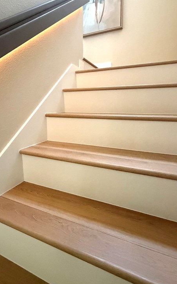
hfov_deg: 56.9
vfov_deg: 81.6
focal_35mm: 21
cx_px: 72
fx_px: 162
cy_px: 118
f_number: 2.2
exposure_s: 1/60
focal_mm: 2.22
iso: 1000
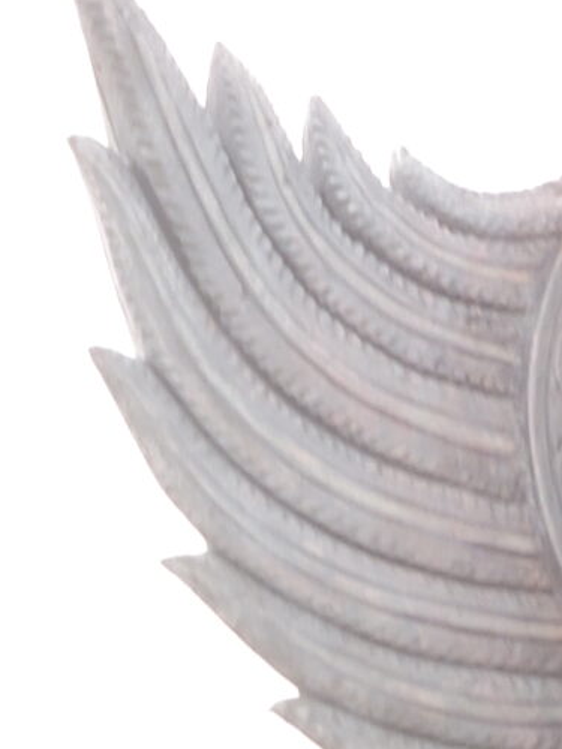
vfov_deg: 2.1
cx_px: 802
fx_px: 20500
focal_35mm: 947
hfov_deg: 1.6
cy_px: -330
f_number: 8
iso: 100
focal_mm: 33
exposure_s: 1/60
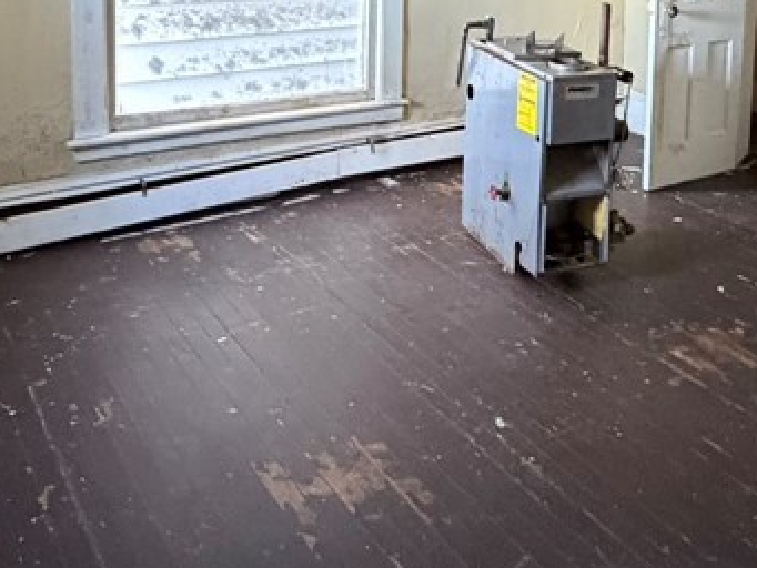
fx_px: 919
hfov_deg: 44.4
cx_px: 468
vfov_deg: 31.3
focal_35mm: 42
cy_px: -22
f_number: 2.2
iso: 1250
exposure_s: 1/56
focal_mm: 2.22
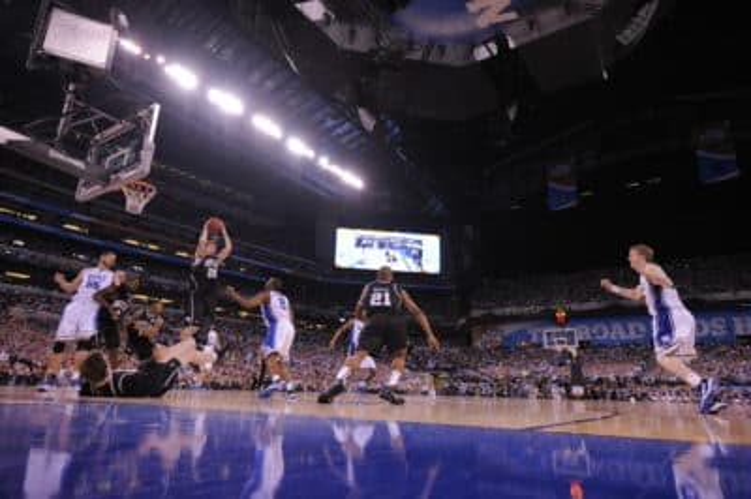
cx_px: 376
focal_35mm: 23
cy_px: 250
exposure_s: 1/800
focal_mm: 23
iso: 2000
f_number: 5.6
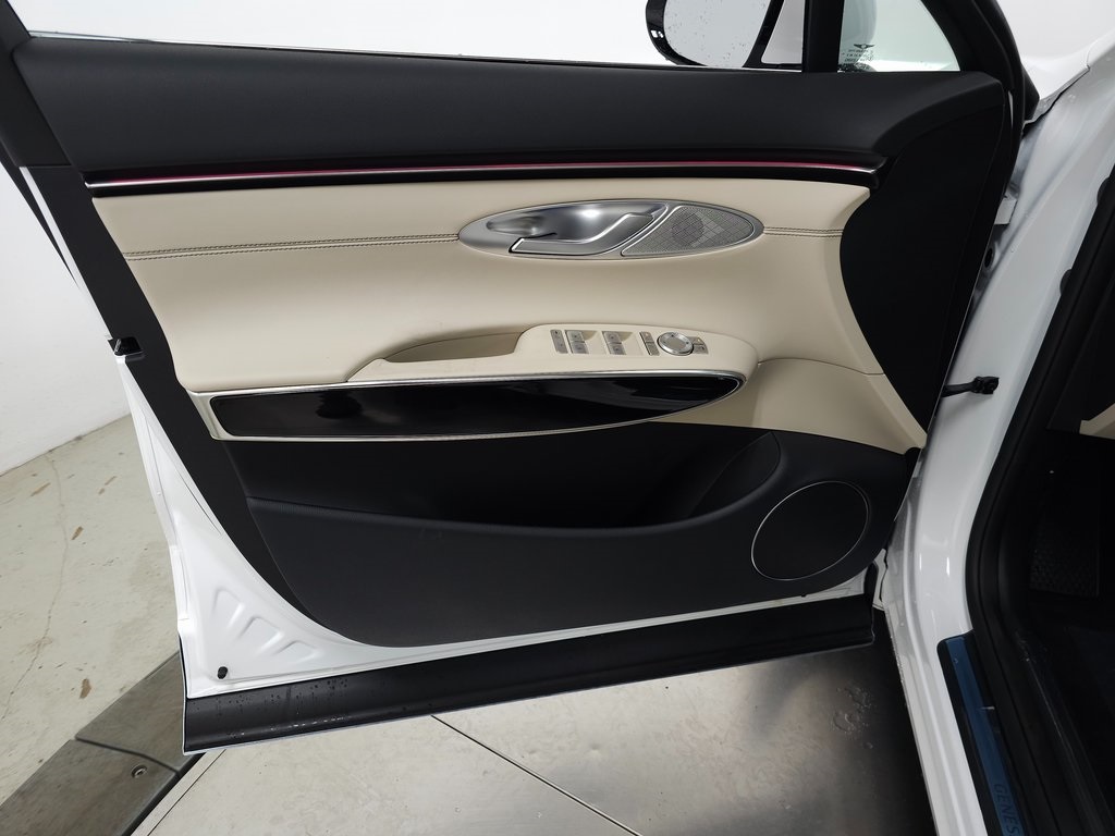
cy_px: 418
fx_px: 741
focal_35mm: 23
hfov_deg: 73.9
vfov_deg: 58.9
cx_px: 558
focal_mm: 6.3
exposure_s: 1/60
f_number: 1.7
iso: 40
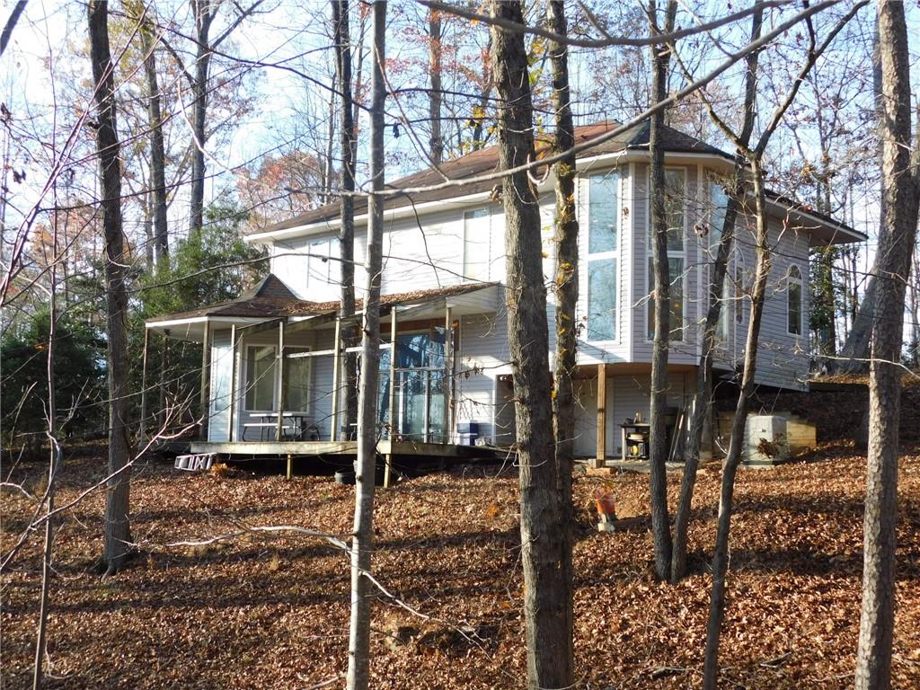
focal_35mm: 45
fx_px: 1196
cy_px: 345
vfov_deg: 32.2
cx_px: 460
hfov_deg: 42.1
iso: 125
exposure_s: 1/125
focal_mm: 8
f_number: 3.7
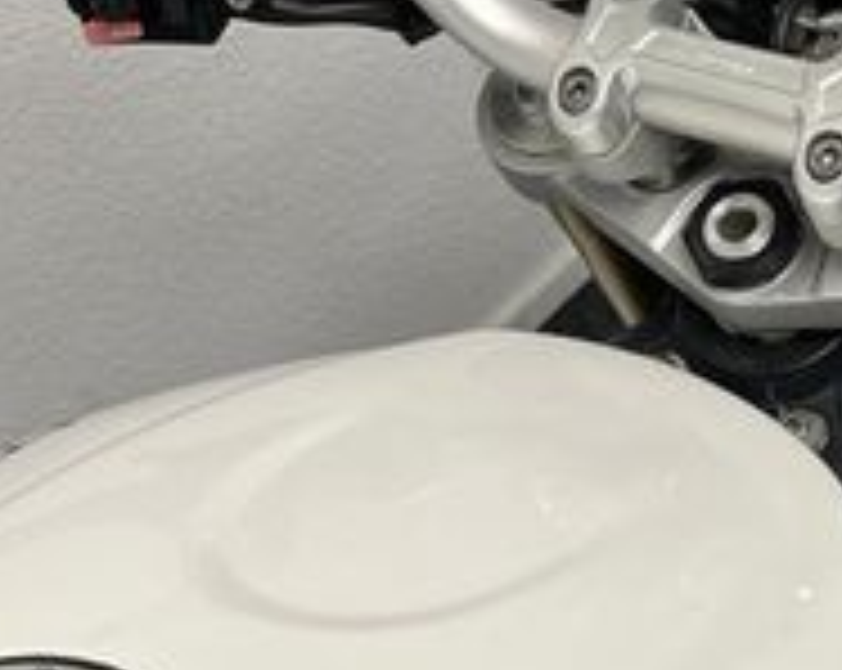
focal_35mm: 87
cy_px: 612
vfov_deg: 17.3
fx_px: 2165
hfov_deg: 22.0
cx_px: 500
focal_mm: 5.1
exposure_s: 1/100
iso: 64
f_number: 1.6
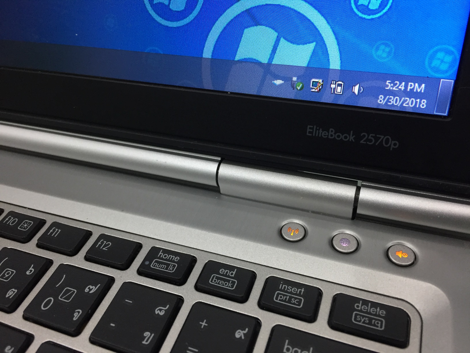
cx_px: 235
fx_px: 394
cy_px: 176
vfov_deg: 48.2
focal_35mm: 29
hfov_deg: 61.7
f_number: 2.2
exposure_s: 1/33
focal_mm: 4.15
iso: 80
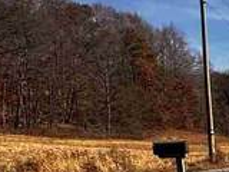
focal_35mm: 112
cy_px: 226
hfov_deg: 10.4
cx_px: 737
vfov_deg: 12.8
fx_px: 741
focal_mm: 2.22
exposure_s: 1/972
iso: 40
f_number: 2.2
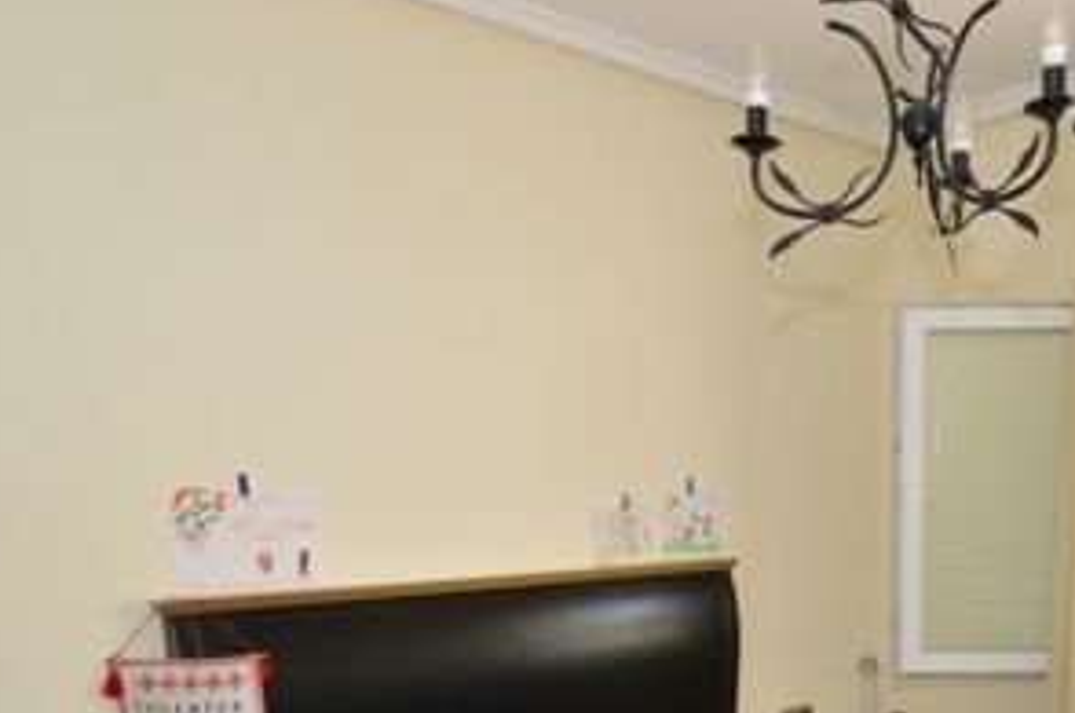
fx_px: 1073
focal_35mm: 36
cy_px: 664
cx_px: 762
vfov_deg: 34.4
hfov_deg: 51.6
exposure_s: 1/60
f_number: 4
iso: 450
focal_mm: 10
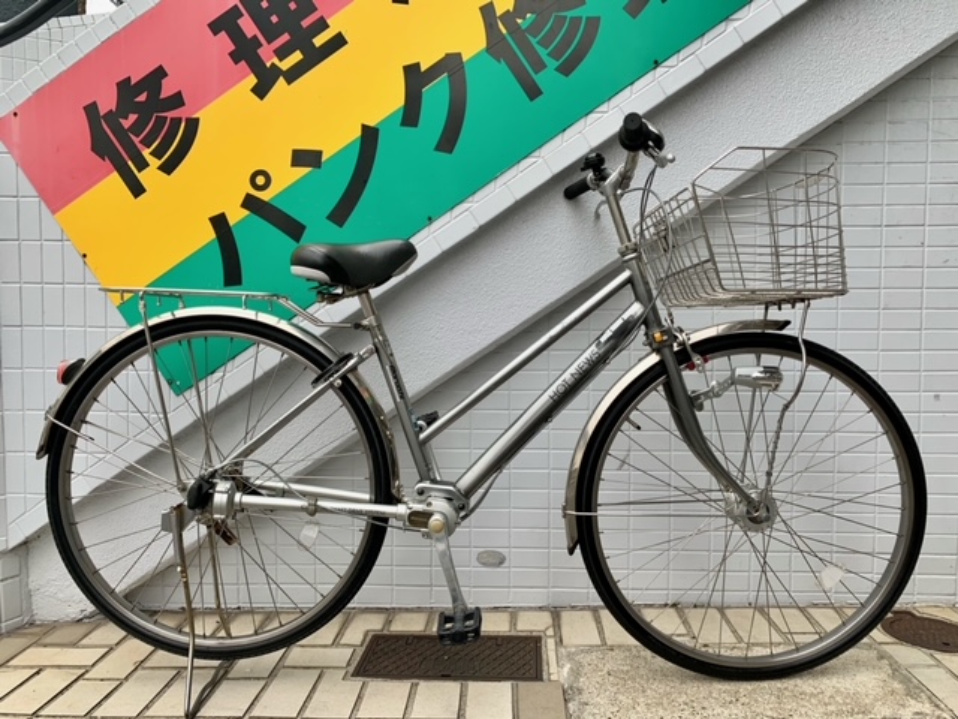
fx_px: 720
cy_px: 360
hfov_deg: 67.3
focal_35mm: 26
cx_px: 479
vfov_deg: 53.1
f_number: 1.8
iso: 25
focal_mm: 4.25
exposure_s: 1/258
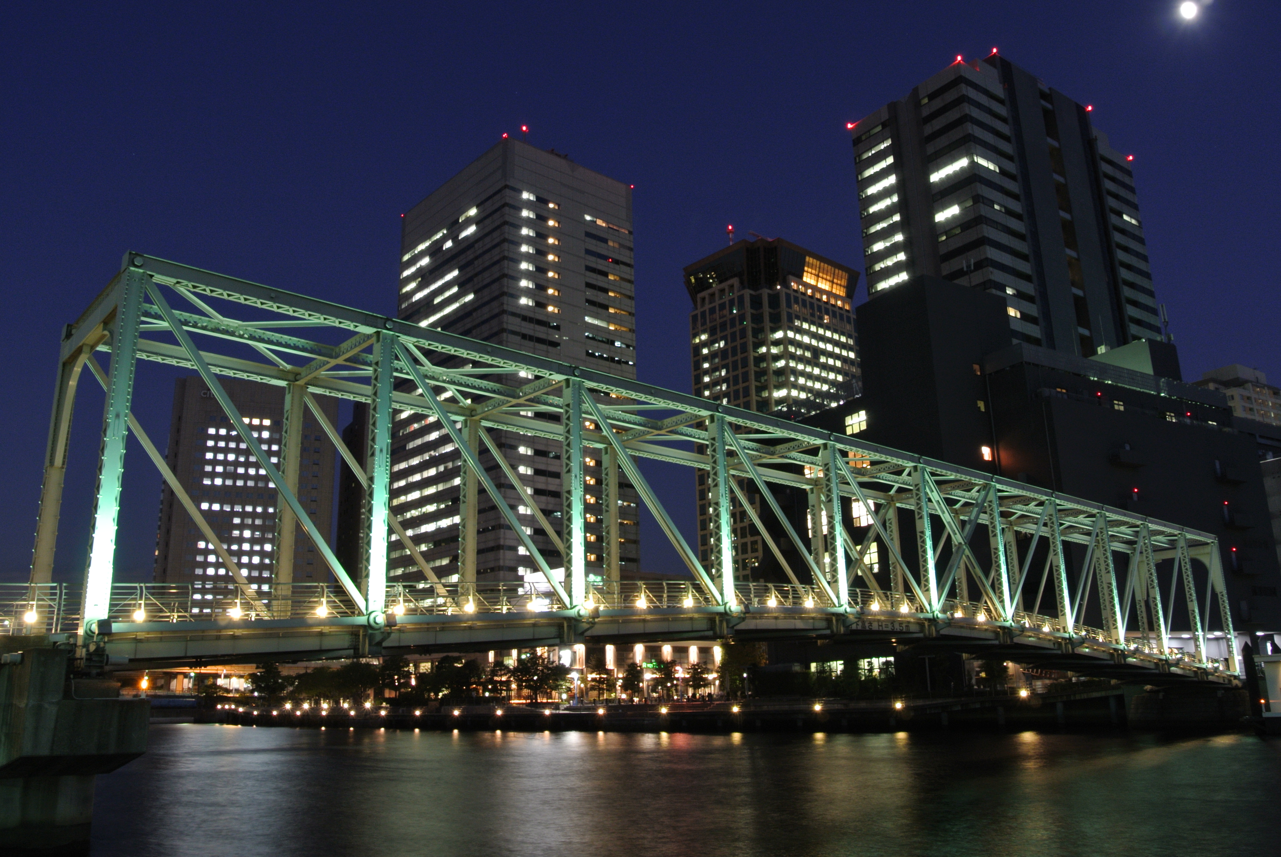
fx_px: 962
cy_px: 428
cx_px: 640
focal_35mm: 27
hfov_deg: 67.3
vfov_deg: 48.0
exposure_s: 5
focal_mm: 10
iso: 200
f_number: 8
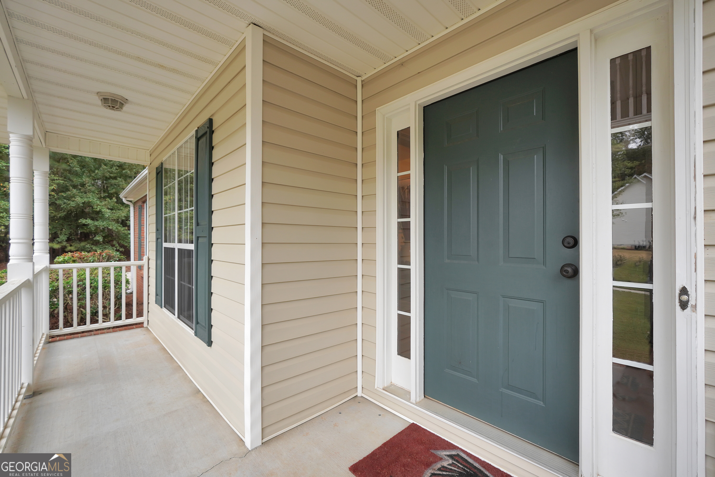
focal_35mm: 15
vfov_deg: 77.3
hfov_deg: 100.4
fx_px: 298
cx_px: 358
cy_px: 238
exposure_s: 1/160
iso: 200
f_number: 4
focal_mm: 10
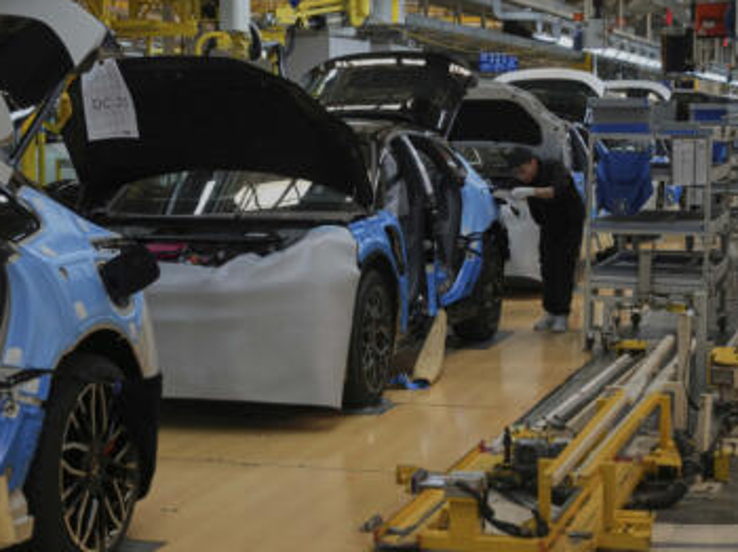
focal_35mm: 77
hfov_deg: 25.3
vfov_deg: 19.1
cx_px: 329
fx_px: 1640
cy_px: 277
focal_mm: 70
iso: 1250
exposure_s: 1/320
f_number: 4.5
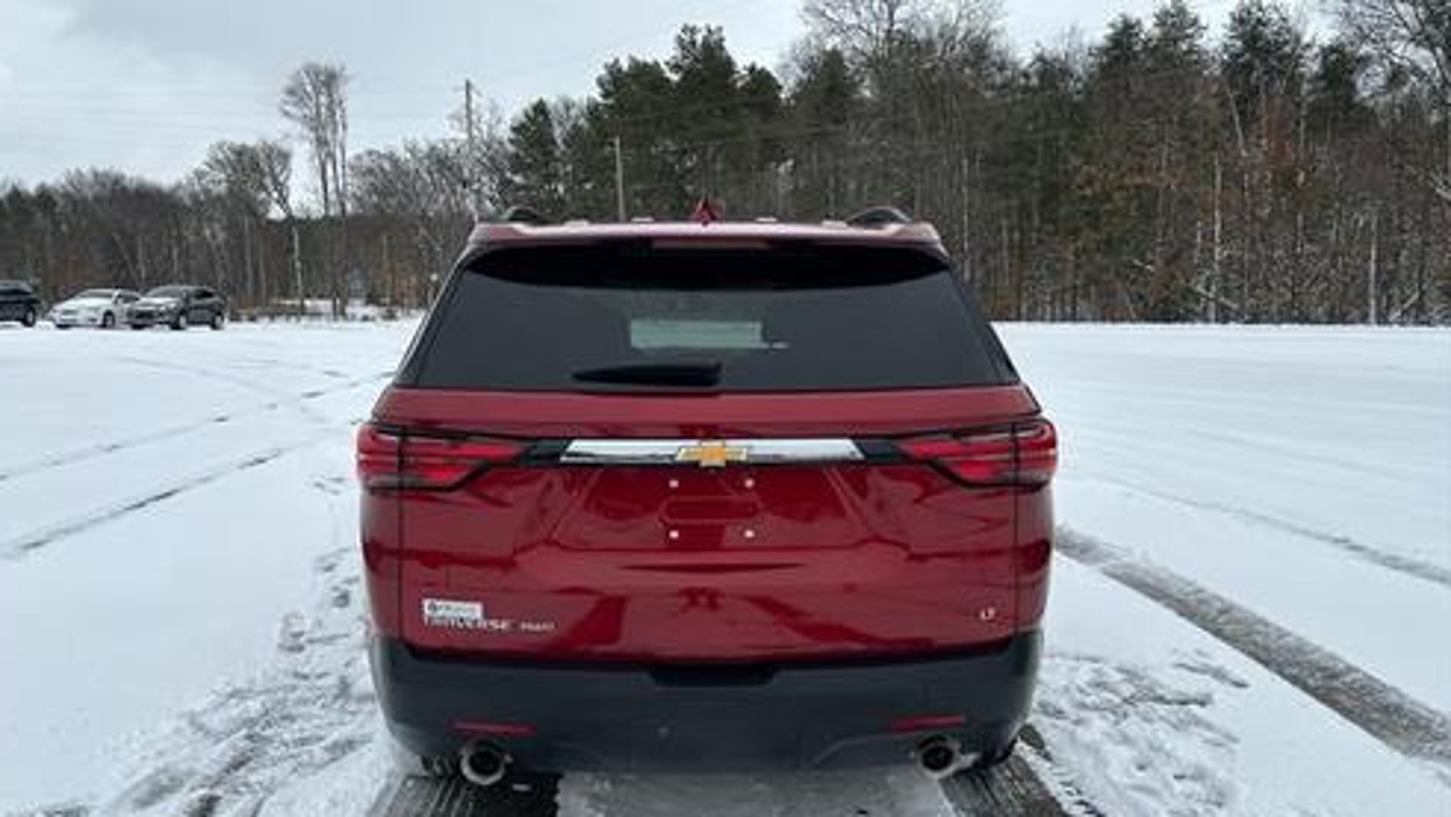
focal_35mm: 29
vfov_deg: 39.9
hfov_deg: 66.1
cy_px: 510
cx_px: 714
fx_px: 1116
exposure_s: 1/5587
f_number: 1.5
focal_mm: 5.7
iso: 50
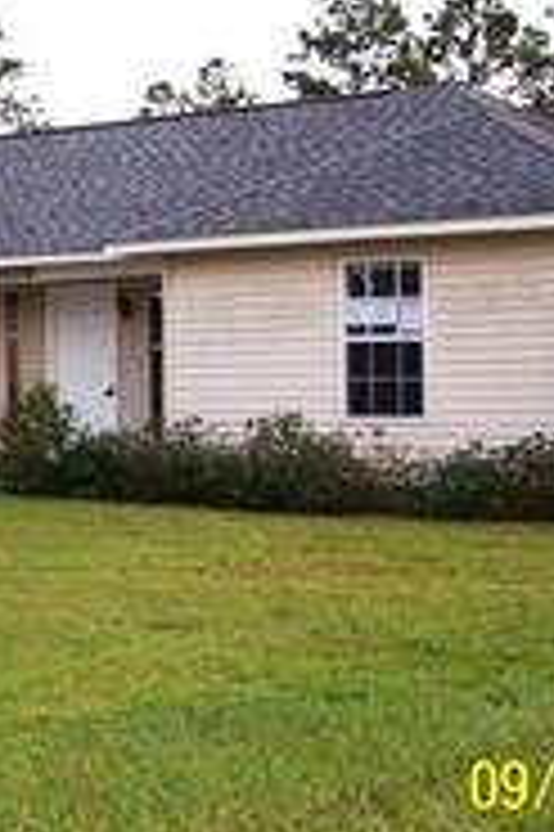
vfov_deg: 27.3
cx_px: 77
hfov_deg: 18.2
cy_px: 355
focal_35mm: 74
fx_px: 1711
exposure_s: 1/60
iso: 140
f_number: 2.8
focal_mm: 6.3
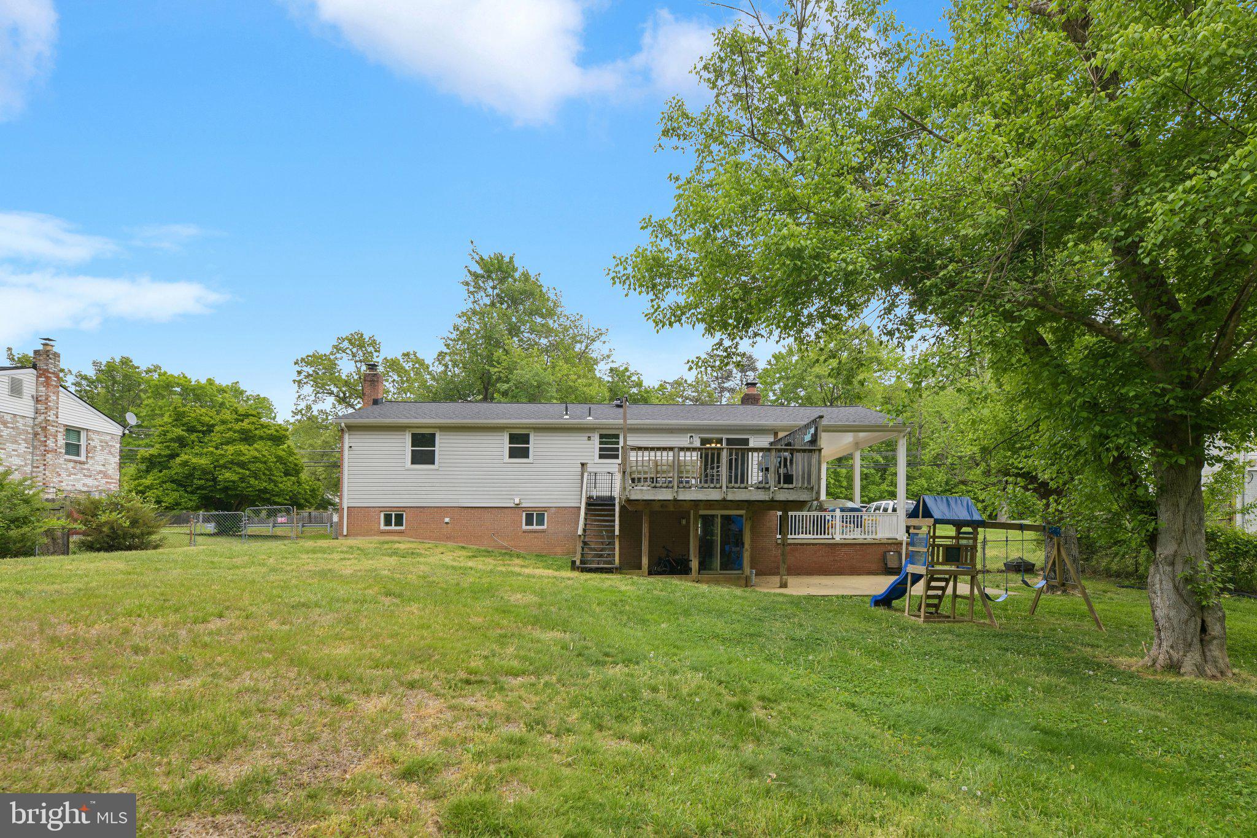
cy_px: 419
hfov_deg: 93.3
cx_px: 628
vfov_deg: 70.4
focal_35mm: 17
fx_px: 593
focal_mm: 17
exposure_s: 1/60
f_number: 8
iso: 100
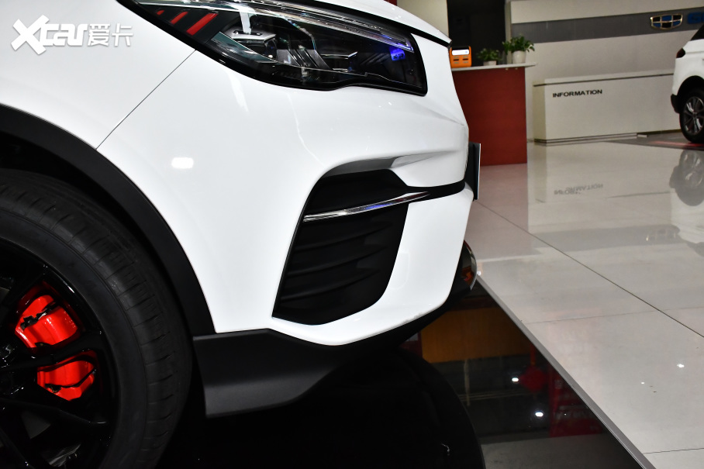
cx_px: 352
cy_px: 234
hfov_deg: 57.2
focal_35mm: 33
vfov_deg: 40.0
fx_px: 645
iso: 5000
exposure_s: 1/125
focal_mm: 22
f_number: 9
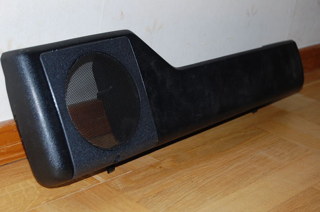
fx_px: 709
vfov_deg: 17.0
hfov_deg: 25.4
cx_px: 152
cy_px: 112
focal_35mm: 80
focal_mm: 50
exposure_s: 1/125
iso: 200
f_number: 5.6
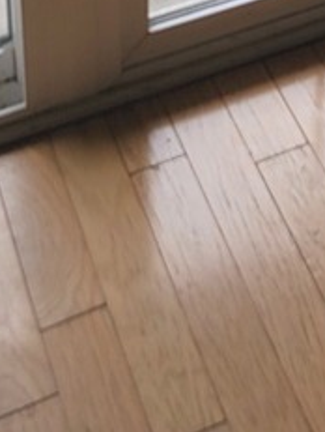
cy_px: -559
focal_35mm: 112
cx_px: 392
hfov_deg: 12.9
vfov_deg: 13.5
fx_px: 1398
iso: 16
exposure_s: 1/139
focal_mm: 6.7
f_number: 1.8
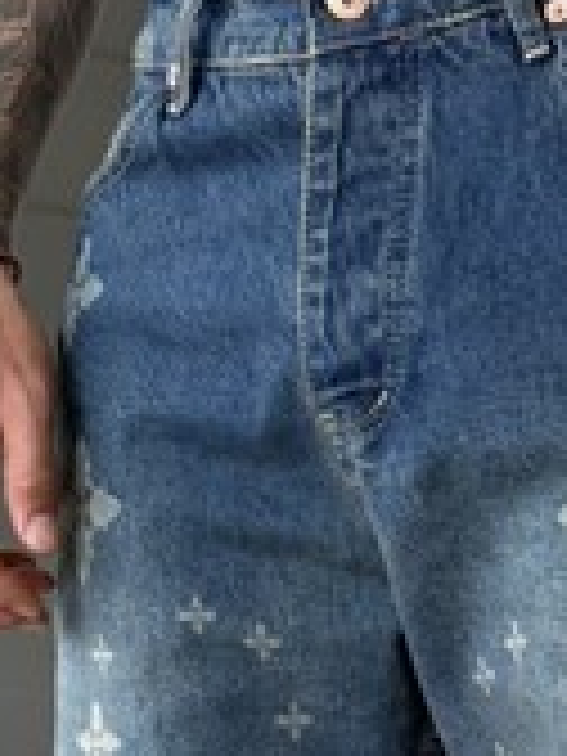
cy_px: 994
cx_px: 477
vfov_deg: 16.3
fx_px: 2490
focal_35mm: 114
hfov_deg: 12.9
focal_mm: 6.76
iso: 80
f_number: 1.78
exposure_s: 1/131
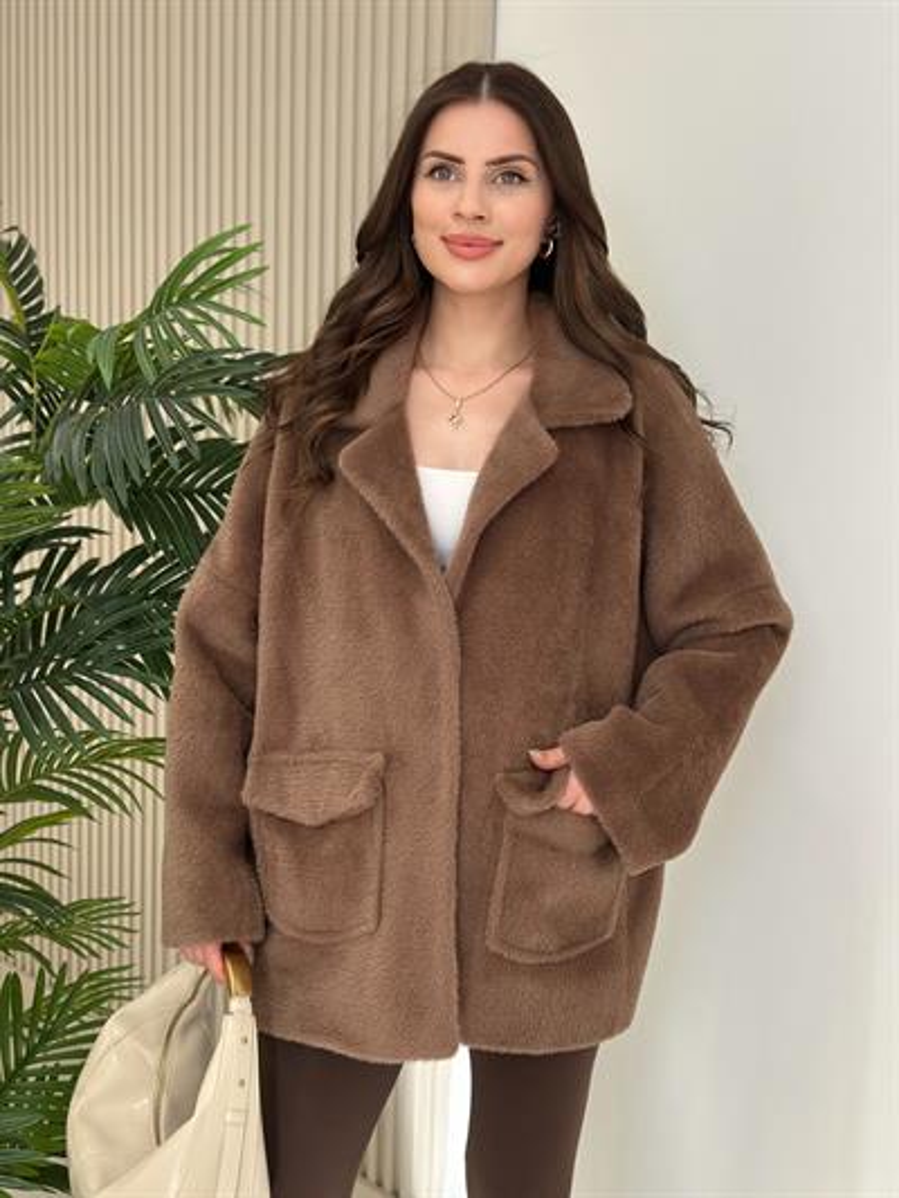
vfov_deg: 39.6
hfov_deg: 30.3
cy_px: 599
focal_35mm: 48
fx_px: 1661
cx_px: 450
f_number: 1.78
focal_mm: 6.86
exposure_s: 1/198
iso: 80
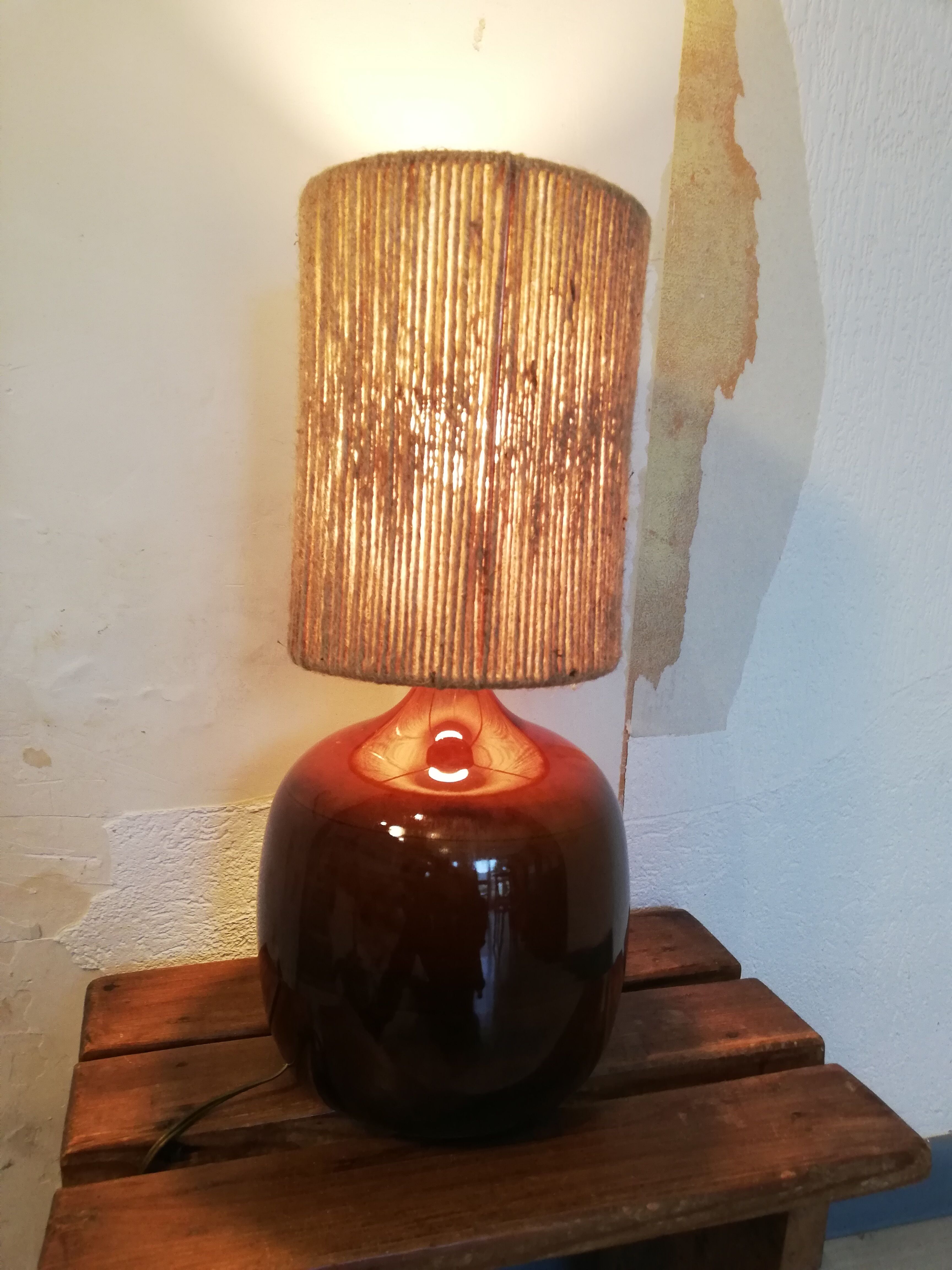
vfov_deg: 67.3
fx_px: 953
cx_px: 476
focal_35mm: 26
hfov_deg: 53.1
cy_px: 635
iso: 250
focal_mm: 3.81
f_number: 2.2
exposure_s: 1/33.3
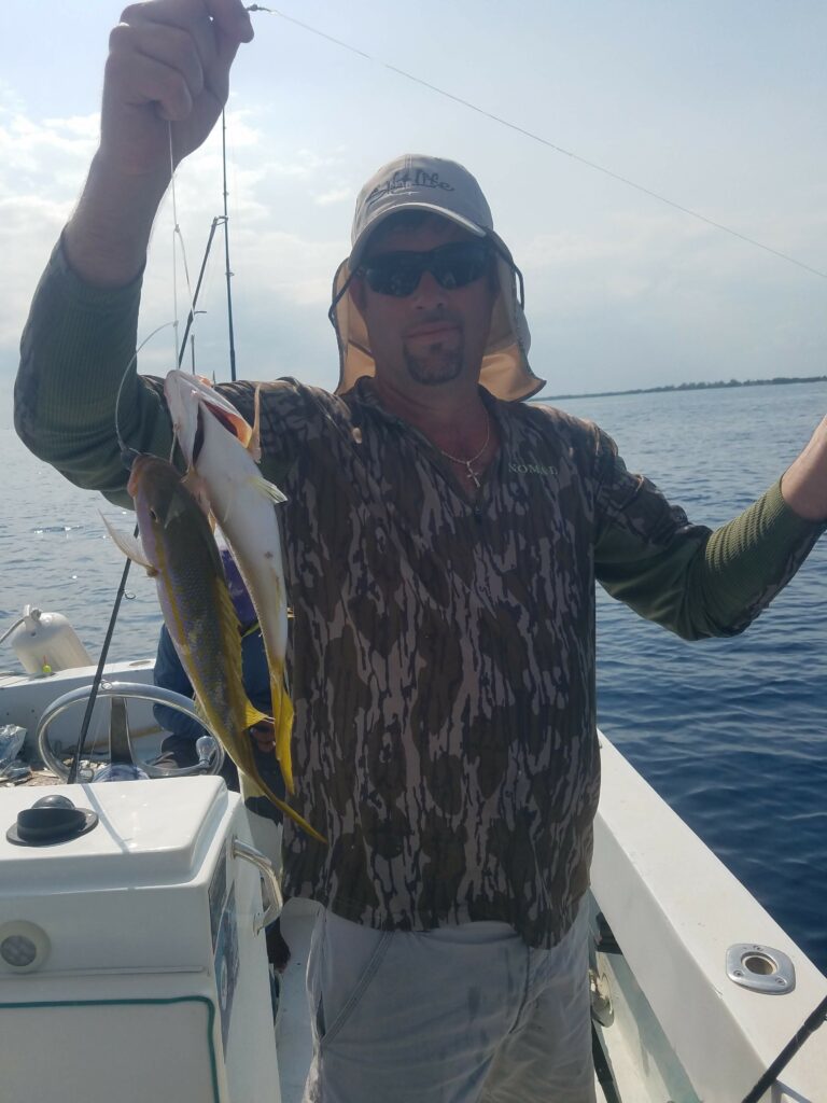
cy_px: 552
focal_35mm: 26
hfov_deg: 53.1
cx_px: 414
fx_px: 828
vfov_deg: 67.3
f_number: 1.7
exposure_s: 1/5568
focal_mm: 4.2
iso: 50
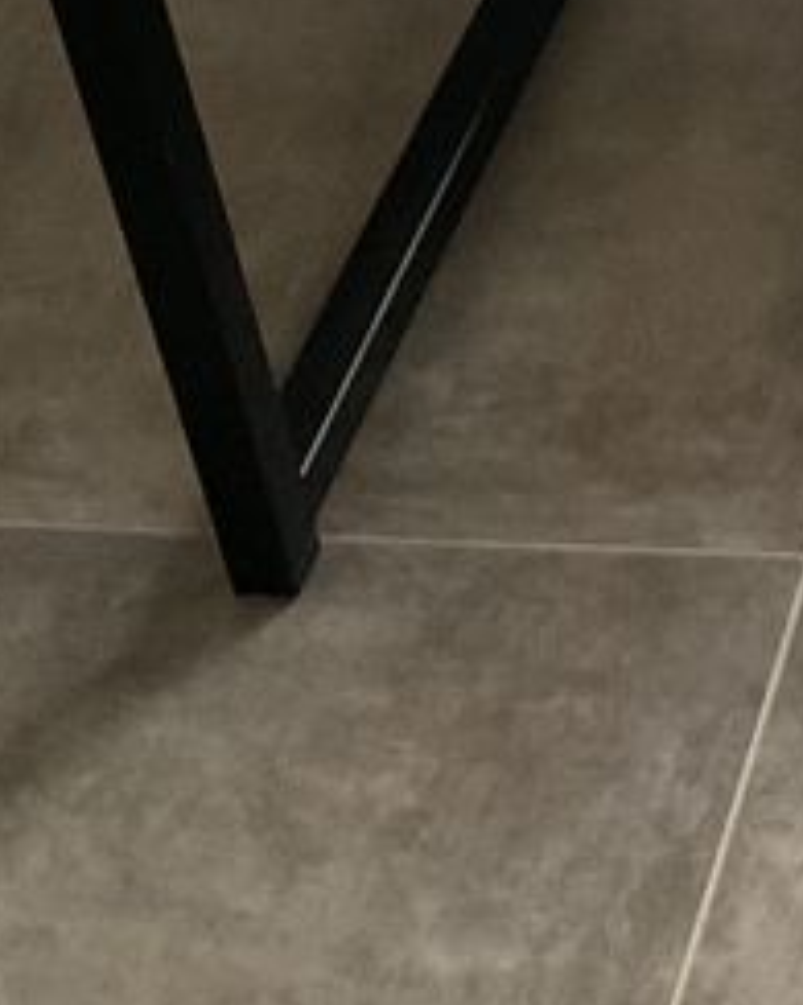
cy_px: -400
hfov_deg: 11.9
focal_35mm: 116
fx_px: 3448
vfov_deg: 15.6
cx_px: 1569
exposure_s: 1/60
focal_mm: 3
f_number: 1.8
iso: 160
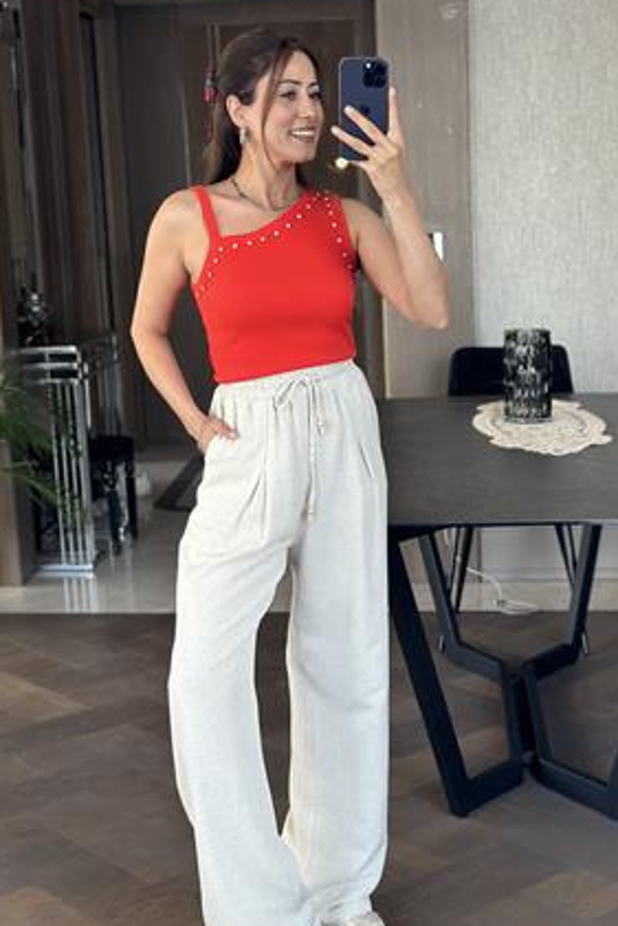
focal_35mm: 60
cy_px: 488
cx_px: 268
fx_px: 1544
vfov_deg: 33.4
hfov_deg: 22.6
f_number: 1.78
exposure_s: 1/60
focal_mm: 6.86
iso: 125
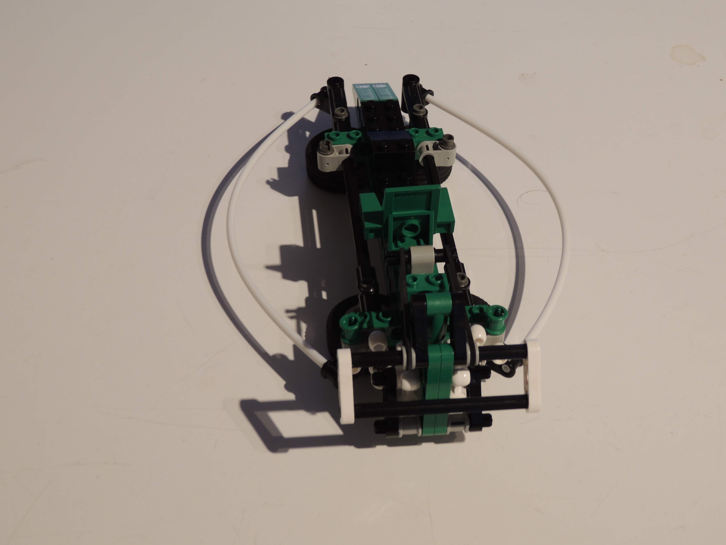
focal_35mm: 60
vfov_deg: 24.4
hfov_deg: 32.2
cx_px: 363
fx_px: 1258
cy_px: 272
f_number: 4.2
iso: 100
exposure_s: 1/3
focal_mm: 10.7
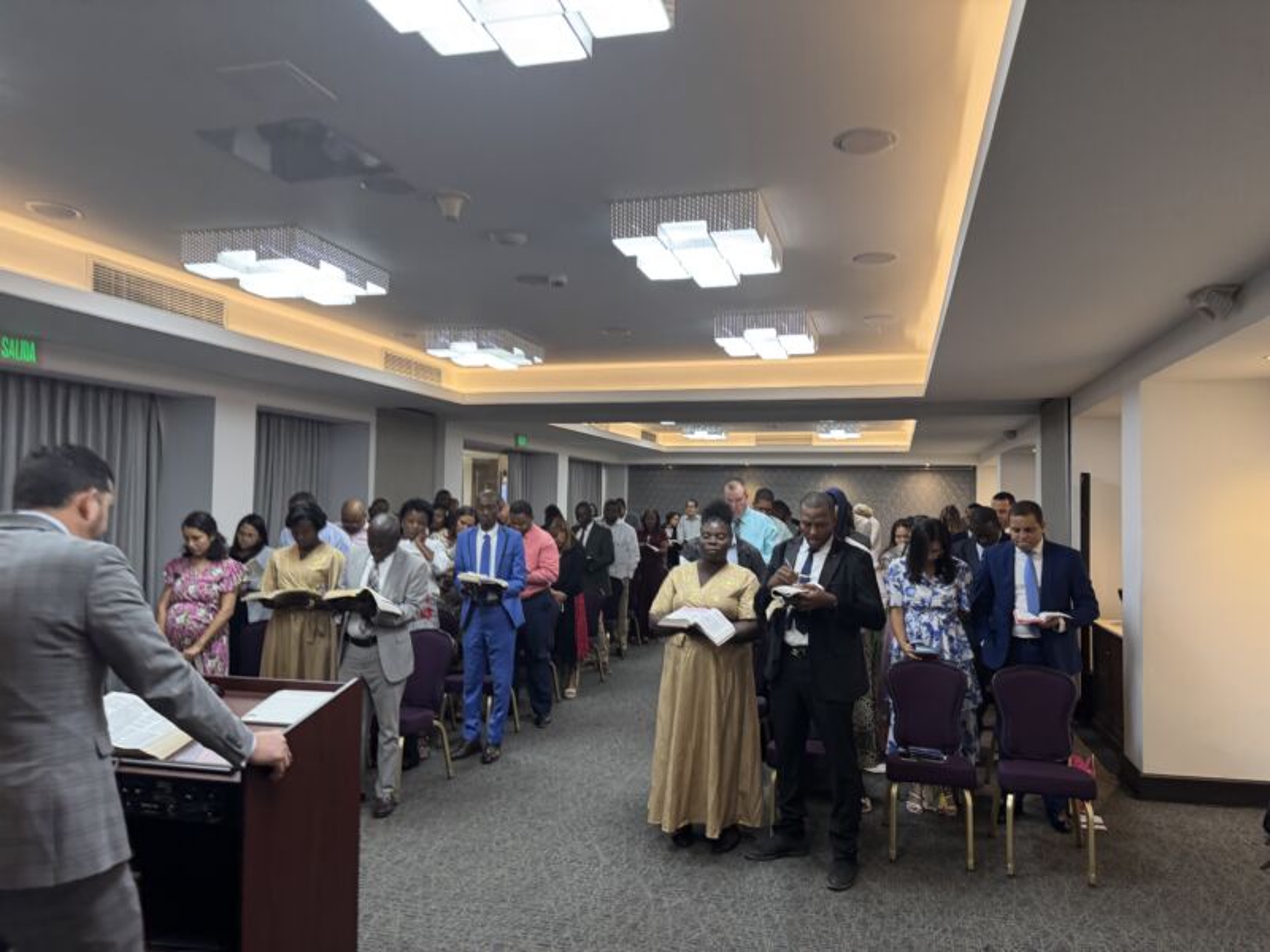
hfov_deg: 71.6
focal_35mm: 24
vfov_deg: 56.8
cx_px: 635
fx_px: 881
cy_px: 476
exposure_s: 1/60
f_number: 1.78
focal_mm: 6.76
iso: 250
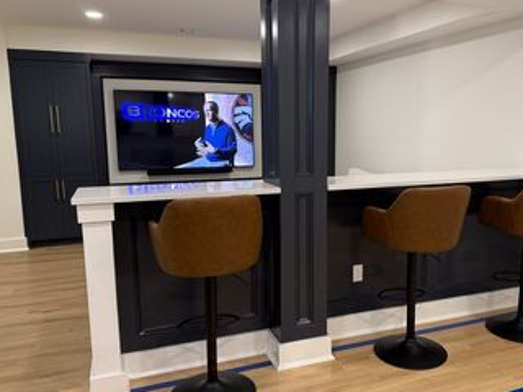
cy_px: 194
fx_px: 453
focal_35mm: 30
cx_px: 307
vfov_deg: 46.8
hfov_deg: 59.6
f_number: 1.78
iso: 125
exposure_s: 1/60
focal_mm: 6.76
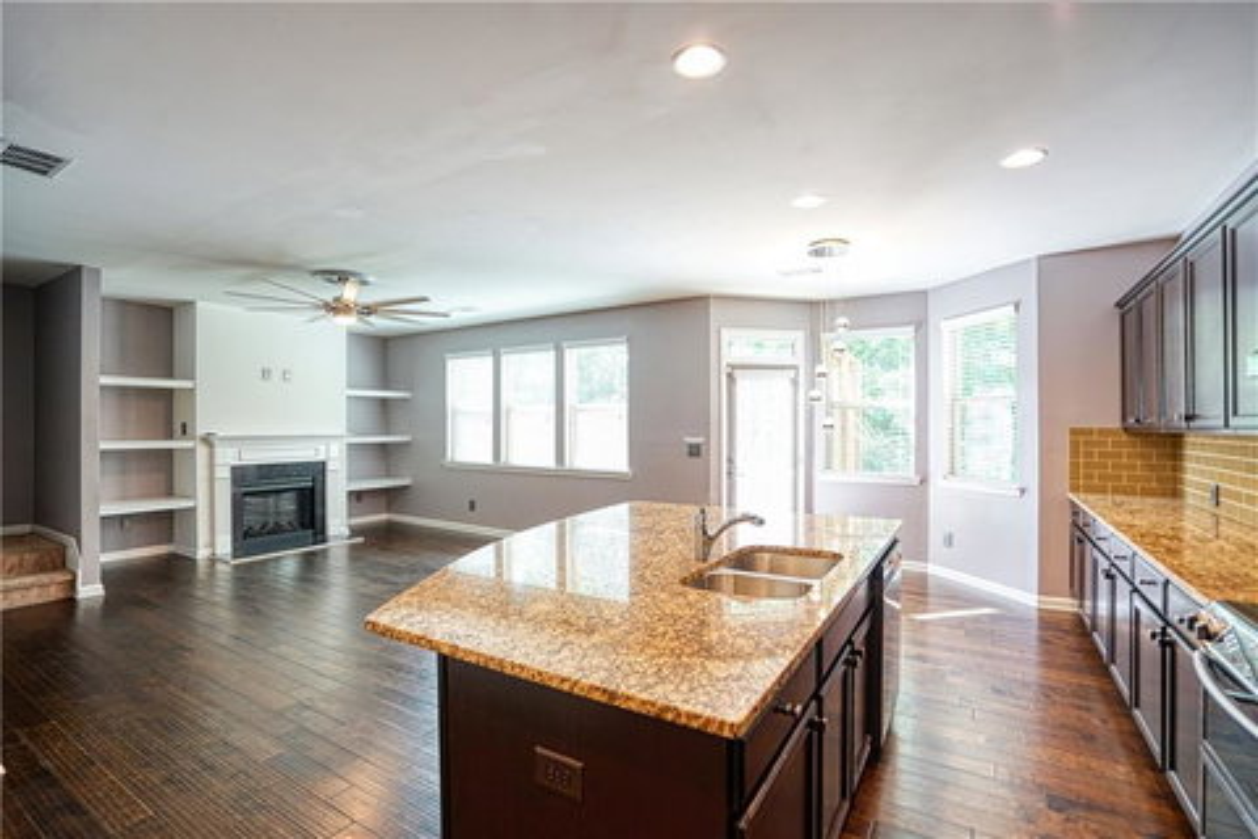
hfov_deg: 96.7
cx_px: 629
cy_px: 420
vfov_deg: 73.7
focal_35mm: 16
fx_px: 559
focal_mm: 16
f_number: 4
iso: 100
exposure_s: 1/8
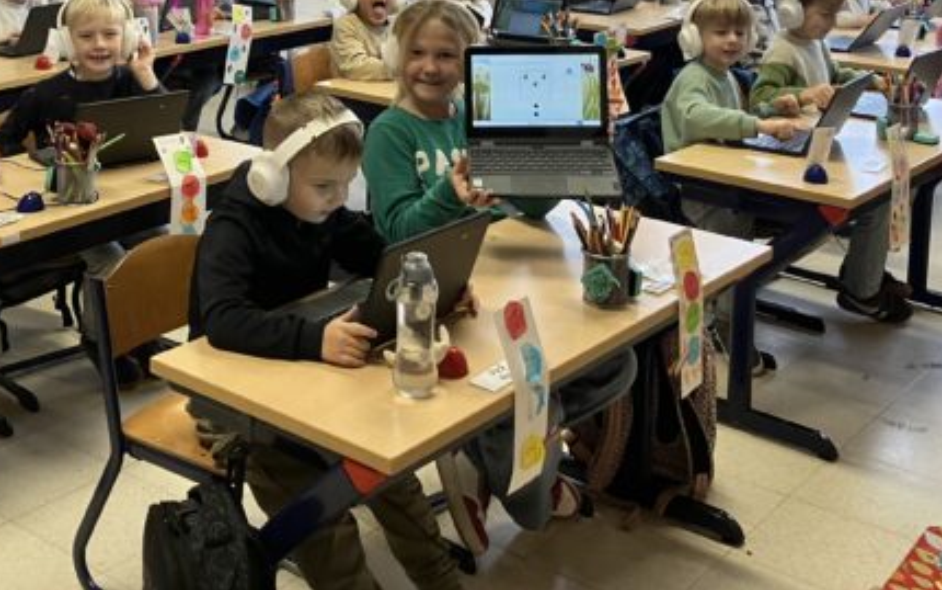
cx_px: 353
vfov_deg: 23.4
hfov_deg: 37.9
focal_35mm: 53
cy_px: -4
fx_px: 1361
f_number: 1.8
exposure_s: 1/50
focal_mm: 3.99
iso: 100
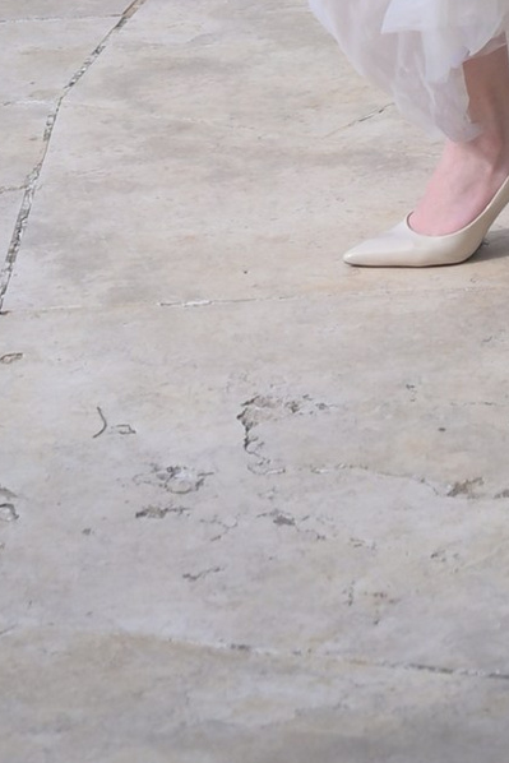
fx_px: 4010
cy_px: -1072
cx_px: 930
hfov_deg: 7.1
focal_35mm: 189
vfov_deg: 9.6
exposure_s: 1/2000
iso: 125
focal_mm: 29.5
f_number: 3.5
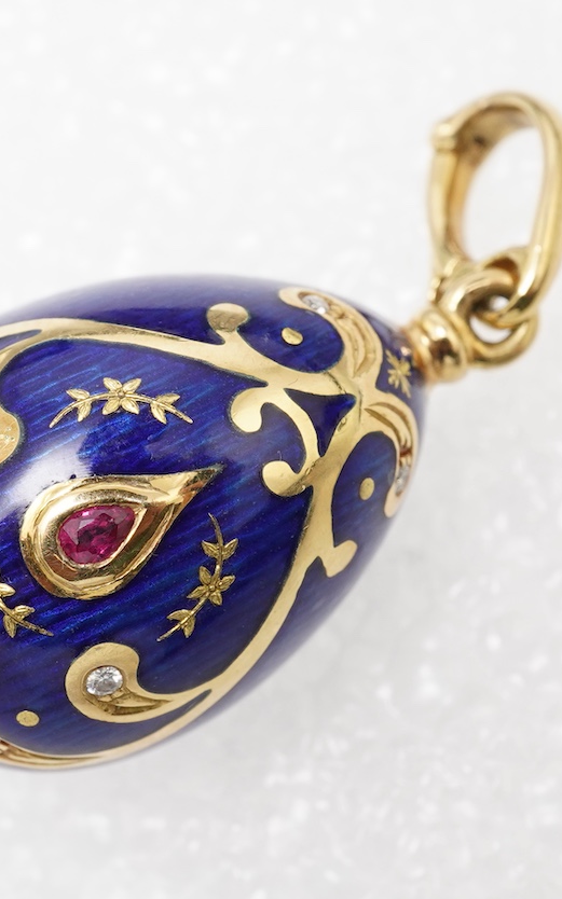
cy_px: 502
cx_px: 159
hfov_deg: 13.2
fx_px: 2427
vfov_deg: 21.0
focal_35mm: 99
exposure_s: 1/125
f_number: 16
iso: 500
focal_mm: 30
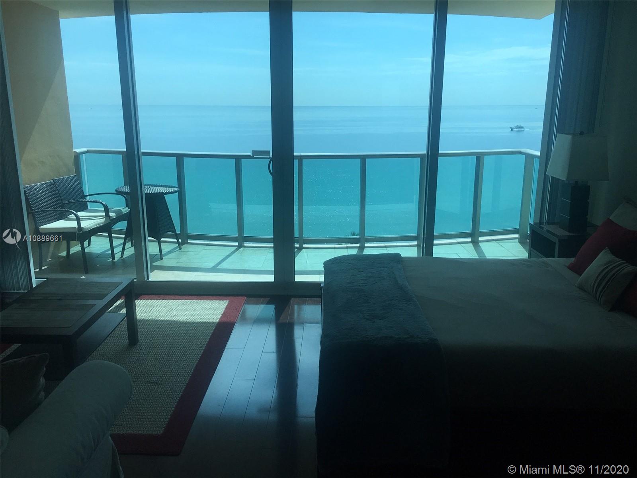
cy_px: 239
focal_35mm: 29
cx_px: 318
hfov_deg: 61.7
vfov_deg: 48.2
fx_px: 534
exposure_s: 1/1183
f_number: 2.2
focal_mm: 4.15
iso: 25
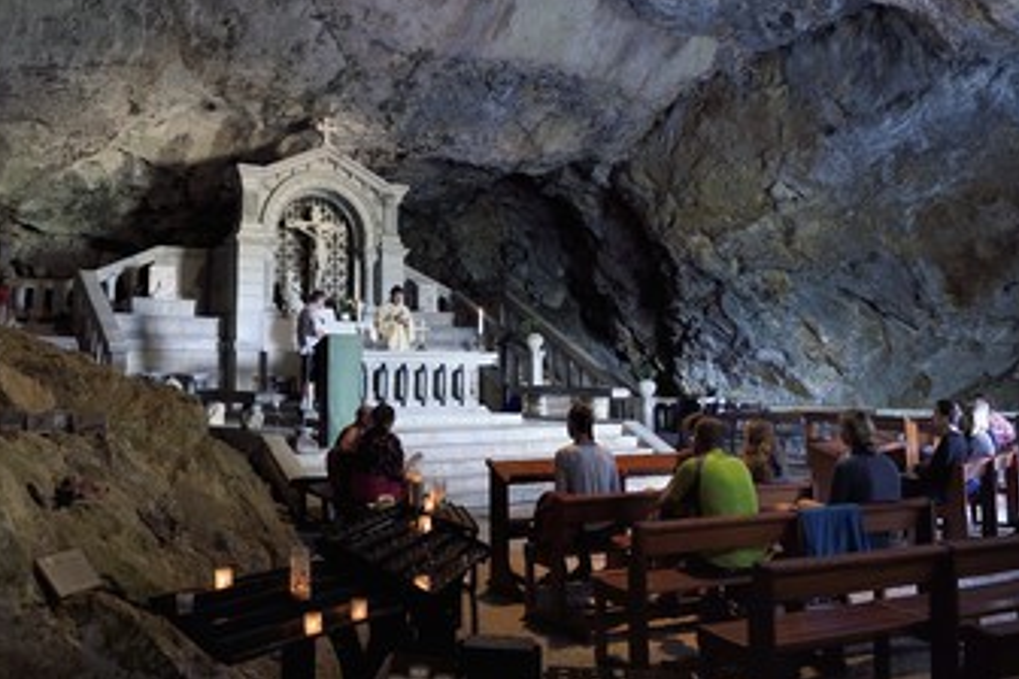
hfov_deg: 61.4
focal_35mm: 30
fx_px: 849
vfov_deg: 43.4
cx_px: 403
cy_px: 267
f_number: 6.3
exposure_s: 1/13
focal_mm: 24
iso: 1600
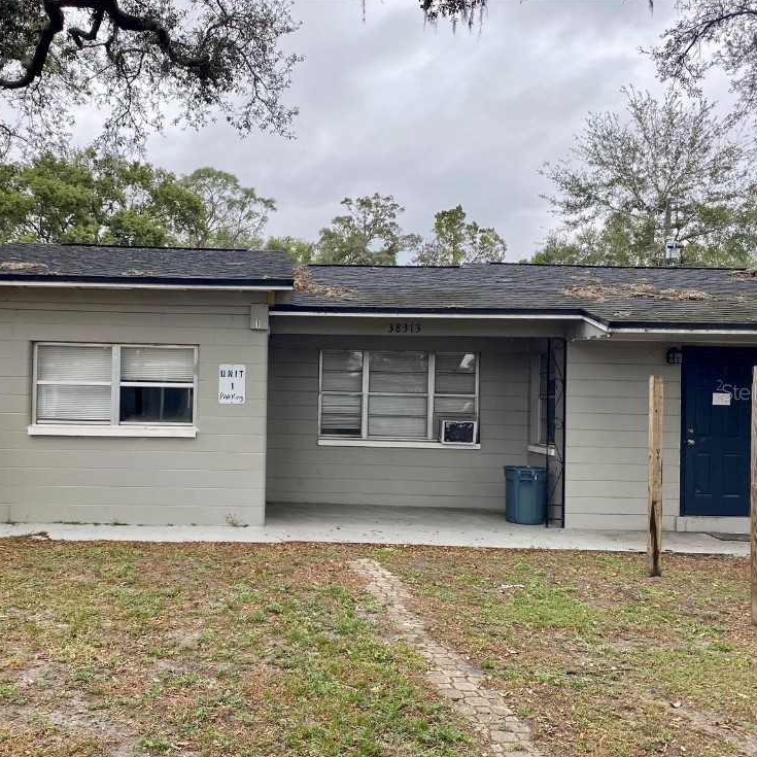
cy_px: 391
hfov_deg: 50.7
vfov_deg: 51.1
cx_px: 291
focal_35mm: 32
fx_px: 792
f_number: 1.8
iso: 32
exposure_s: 1/557
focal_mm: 4.25
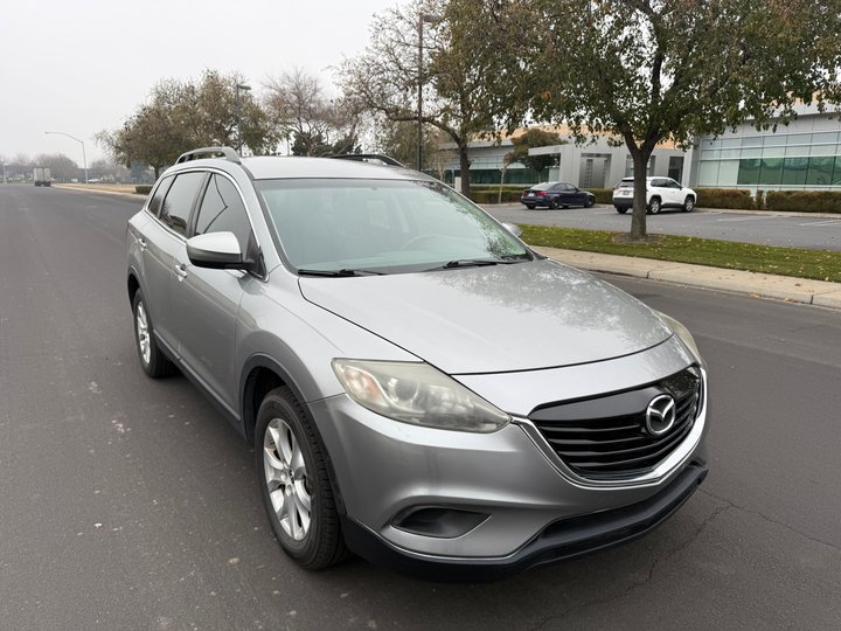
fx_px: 583
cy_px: 316
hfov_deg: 71.6
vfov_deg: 56.8
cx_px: 420
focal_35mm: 24
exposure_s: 1/979
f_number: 1.78
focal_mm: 6.76
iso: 80
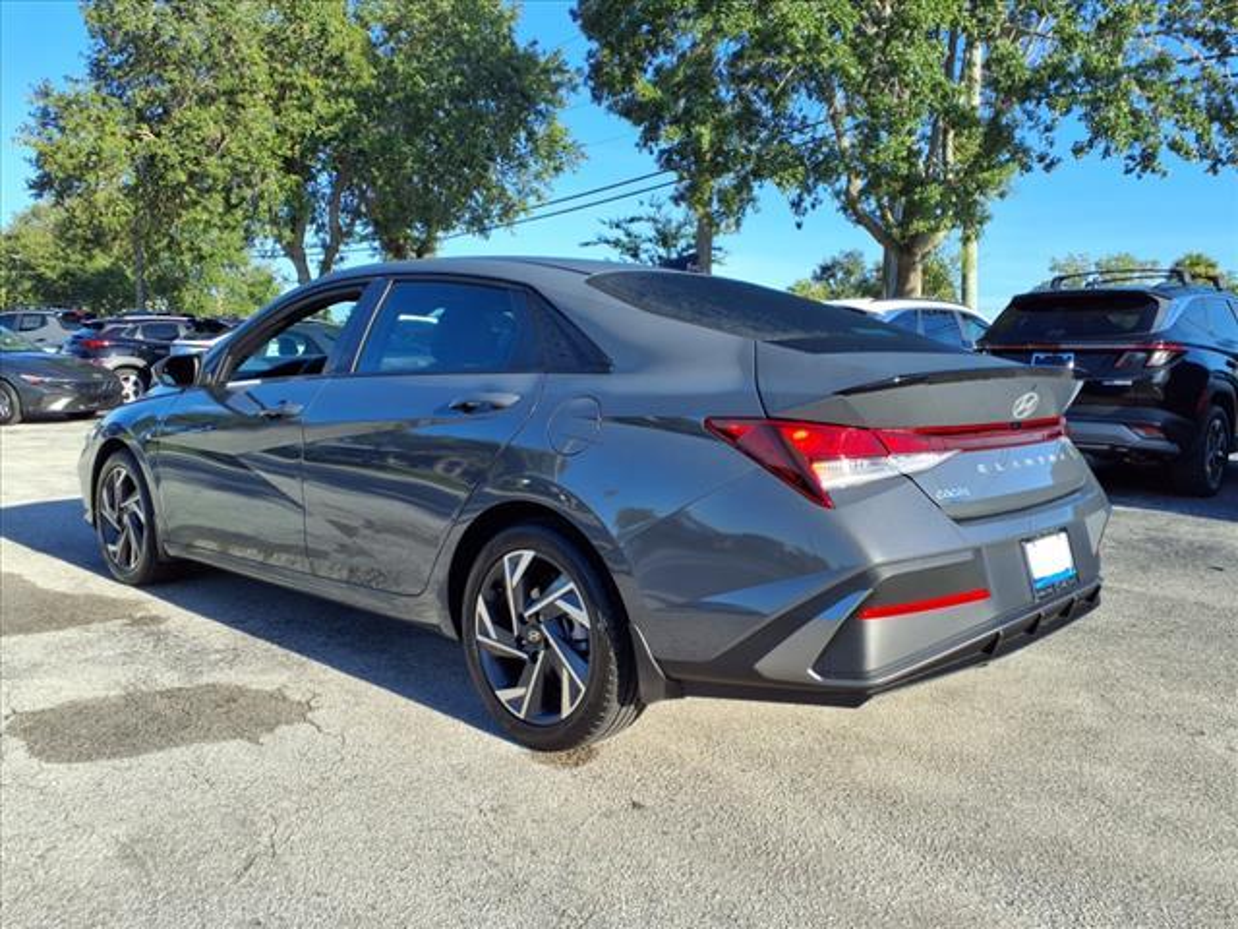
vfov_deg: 51.4
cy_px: 464
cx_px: 619
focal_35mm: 27
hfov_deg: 65.3
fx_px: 966
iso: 40
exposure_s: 1/1000
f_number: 1.9
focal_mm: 3.58
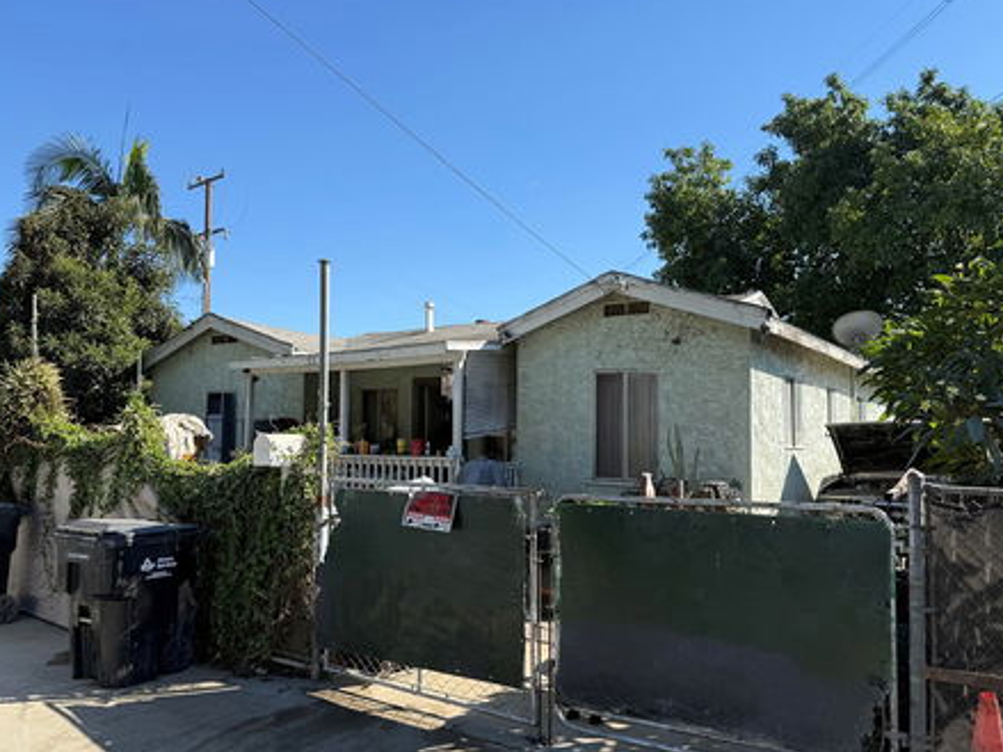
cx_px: 489
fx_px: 811
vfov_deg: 49.7
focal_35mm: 28
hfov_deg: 63.4
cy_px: 386
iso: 80
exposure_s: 1/2907
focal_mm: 6.76
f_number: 1.78
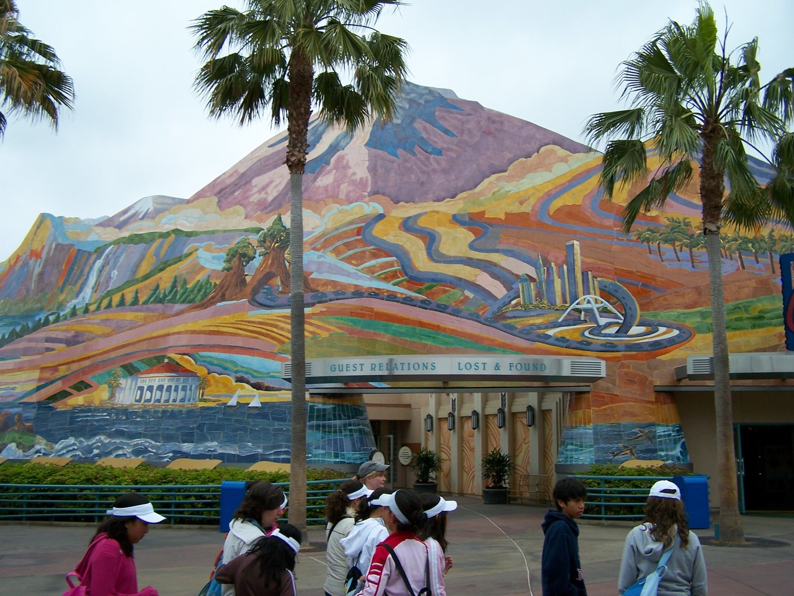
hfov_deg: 49.0
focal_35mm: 38
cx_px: 397
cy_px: 298
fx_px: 872
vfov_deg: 37.7
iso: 80
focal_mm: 6.3
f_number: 2.8
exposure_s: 1/400
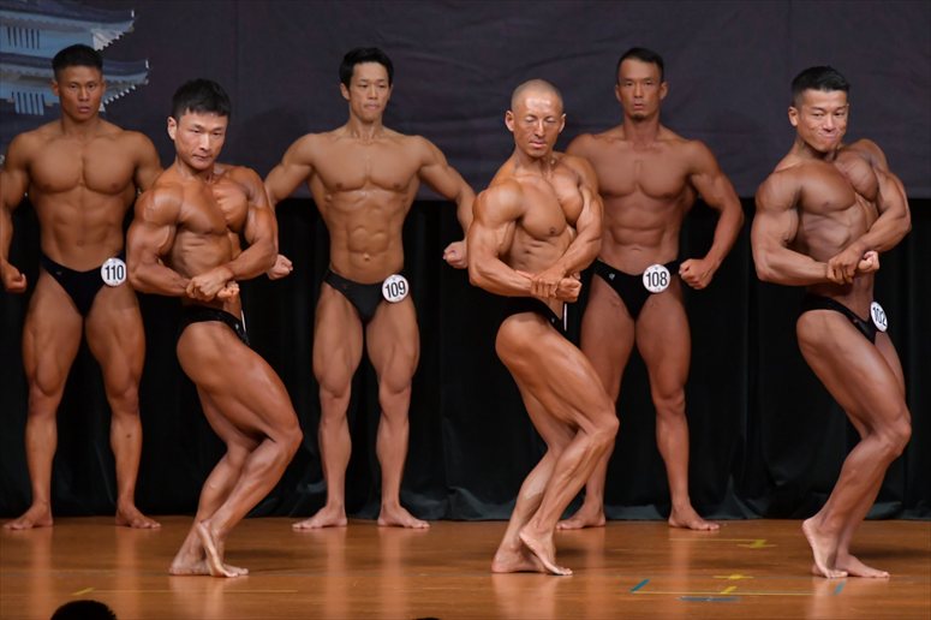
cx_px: 466
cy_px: 310
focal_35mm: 300
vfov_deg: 4.6
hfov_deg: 6.9
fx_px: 7755
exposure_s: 1/400
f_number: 5.6
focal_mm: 200
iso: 4000
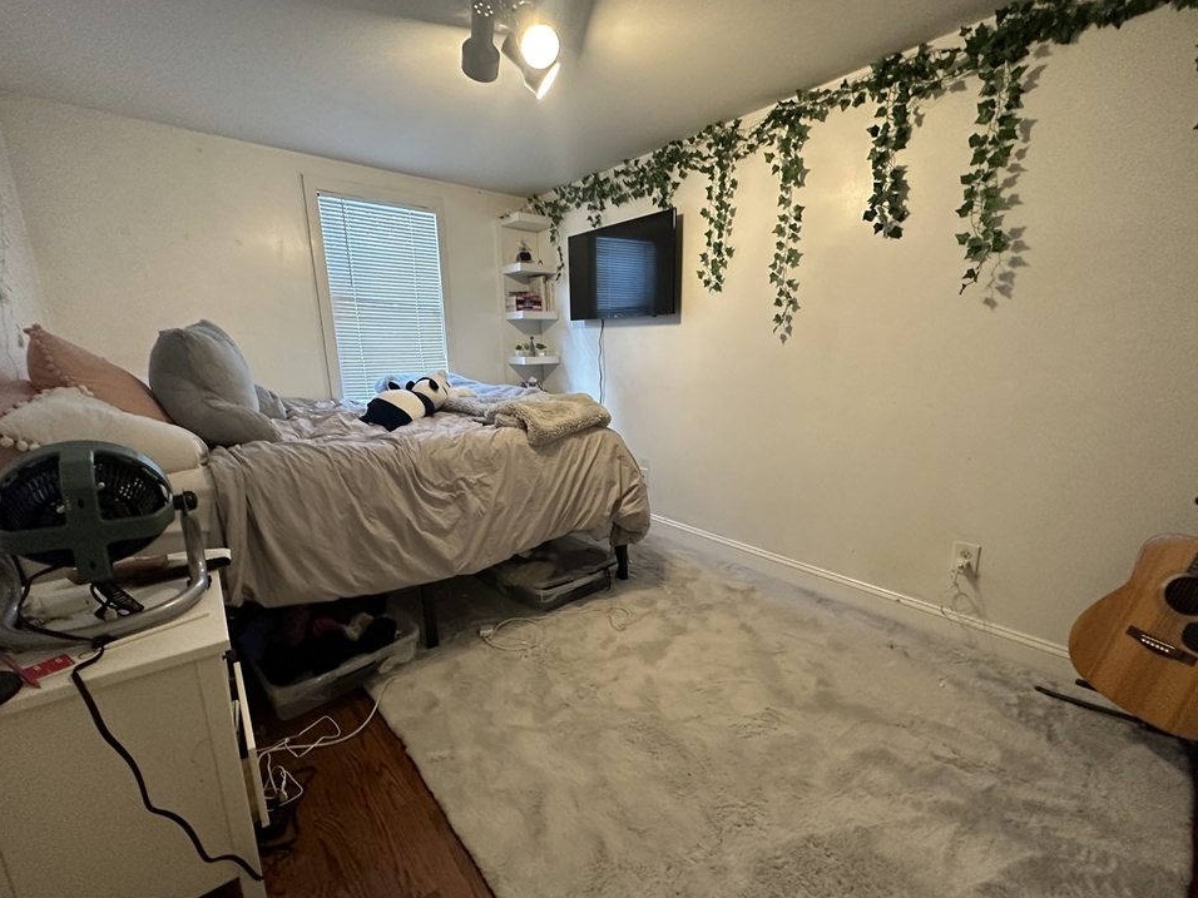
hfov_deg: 98.2
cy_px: 468
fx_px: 519
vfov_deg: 81.7
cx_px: 595
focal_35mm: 15
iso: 400
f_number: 2.2
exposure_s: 1/60
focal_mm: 2.22
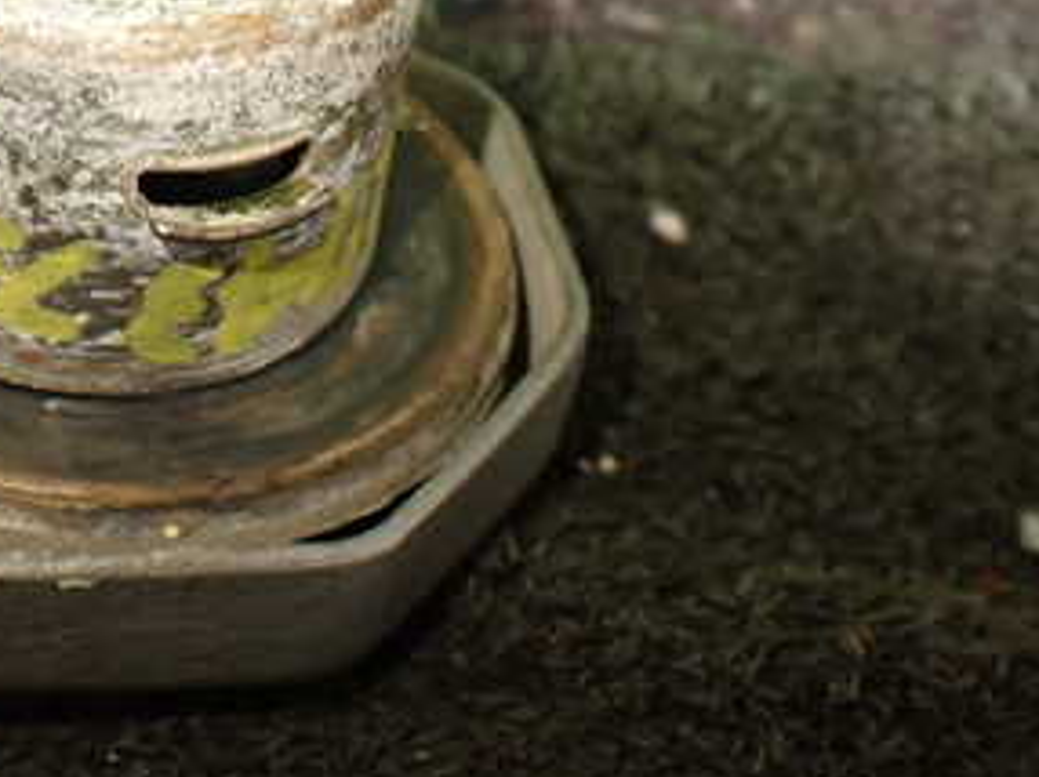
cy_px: 163
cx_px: 105
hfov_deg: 29.5
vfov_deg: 22.9
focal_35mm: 63
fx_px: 1889
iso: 400
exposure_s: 1/125
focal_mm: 5.4
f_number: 2.3
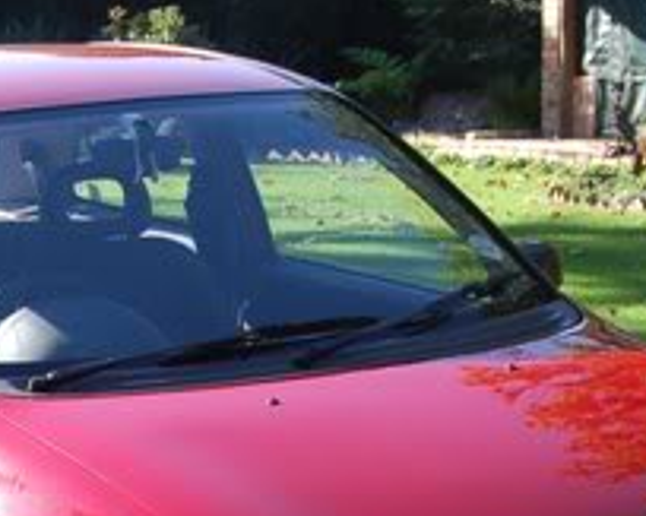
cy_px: 505
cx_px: 179
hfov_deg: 12.9
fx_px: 2847
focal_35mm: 149
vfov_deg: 10.3
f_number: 9
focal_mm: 40
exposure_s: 1/160
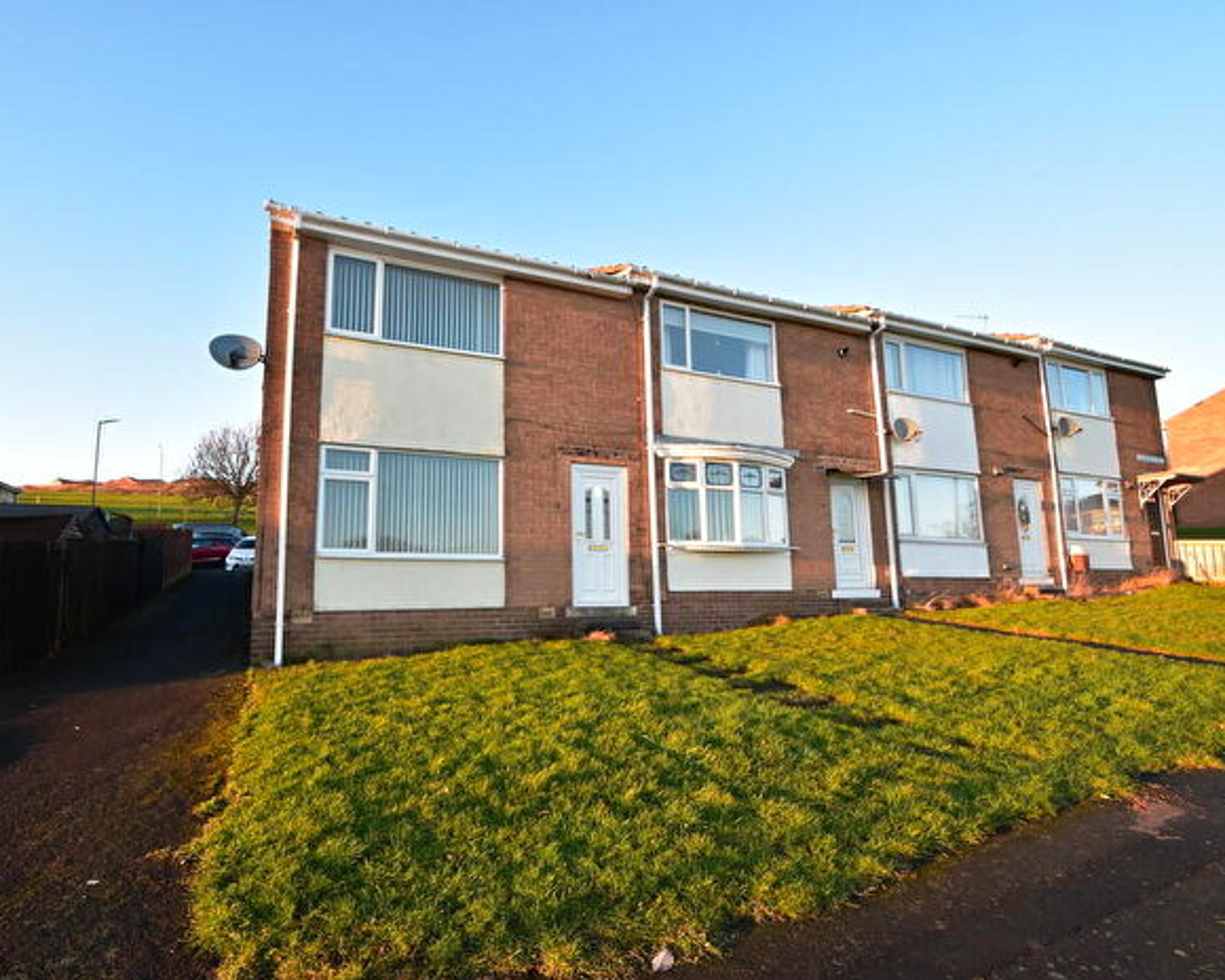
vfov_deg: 77.0
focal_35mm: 17
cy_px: 491
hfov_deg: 89.3
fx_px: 616
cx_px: 543
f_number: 9
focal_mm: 10
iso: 800
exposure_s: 1/125
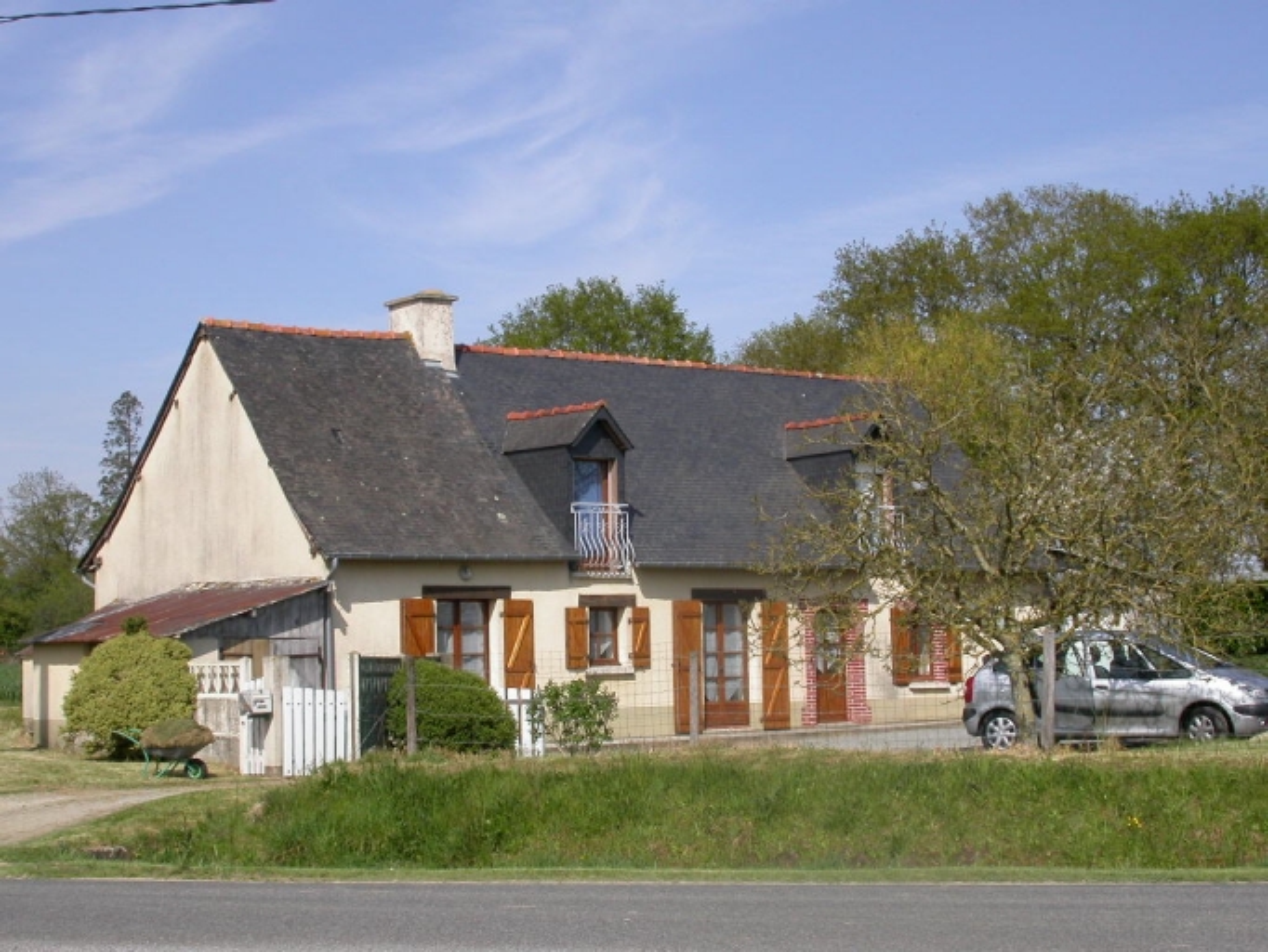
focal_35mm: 63
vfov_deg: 23.3
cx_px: 634
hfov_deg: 30.7
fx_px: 2309
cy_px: 476
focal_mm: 13.1
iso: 100
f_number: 7.2
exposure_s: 1/469
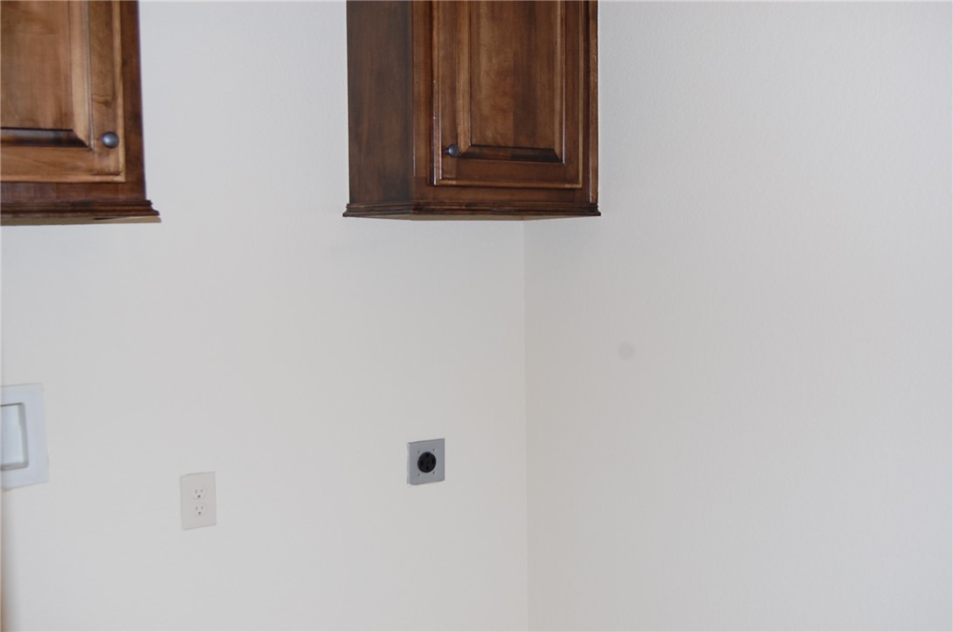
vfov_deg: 34.1
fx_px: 1031
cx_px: 476
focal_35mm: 39
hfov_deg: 49.6
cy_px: 316
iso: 200
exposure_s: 1/125
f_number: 5.6
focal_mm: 26
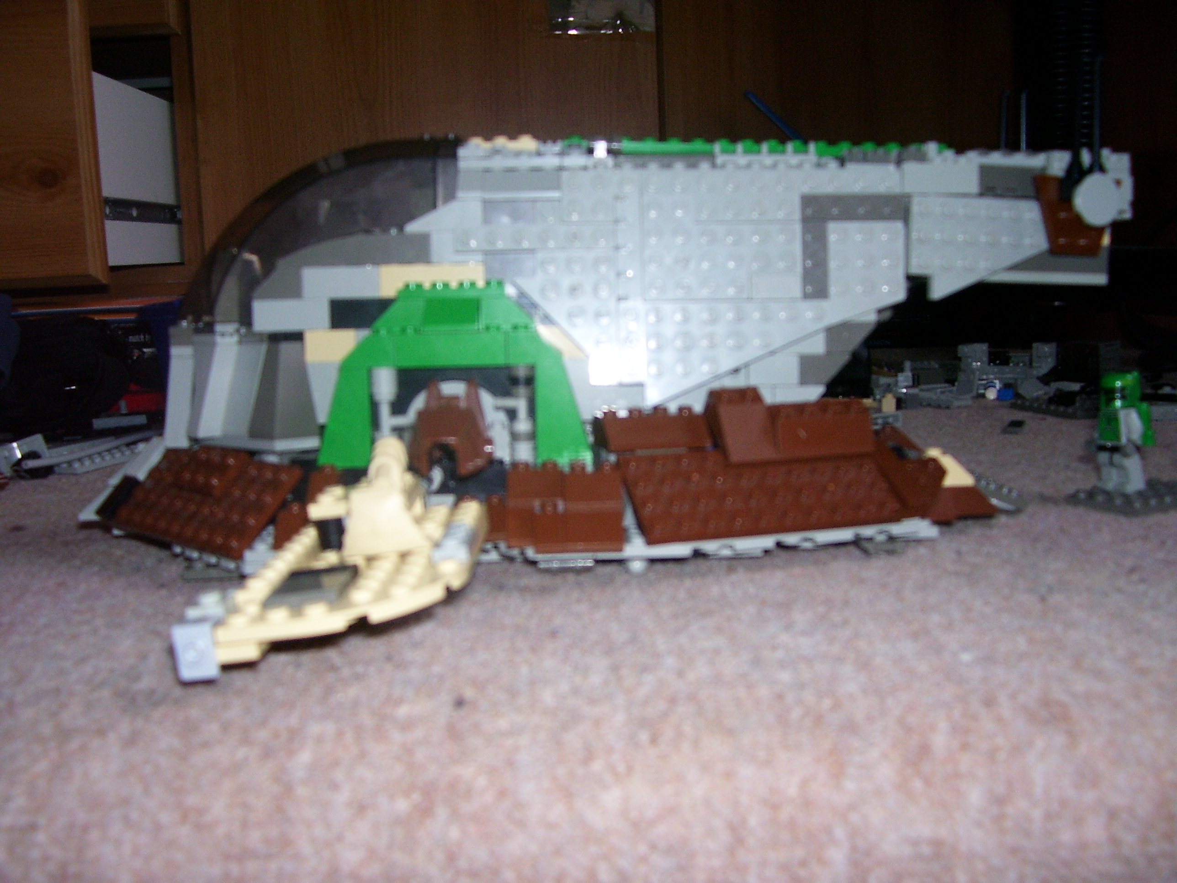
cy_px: 442
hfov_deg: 54.0
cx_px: 588
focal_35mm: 34
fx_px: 1156
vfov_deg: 41.8
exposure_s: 1/60
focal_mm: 5.6
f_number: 2.7
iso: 125
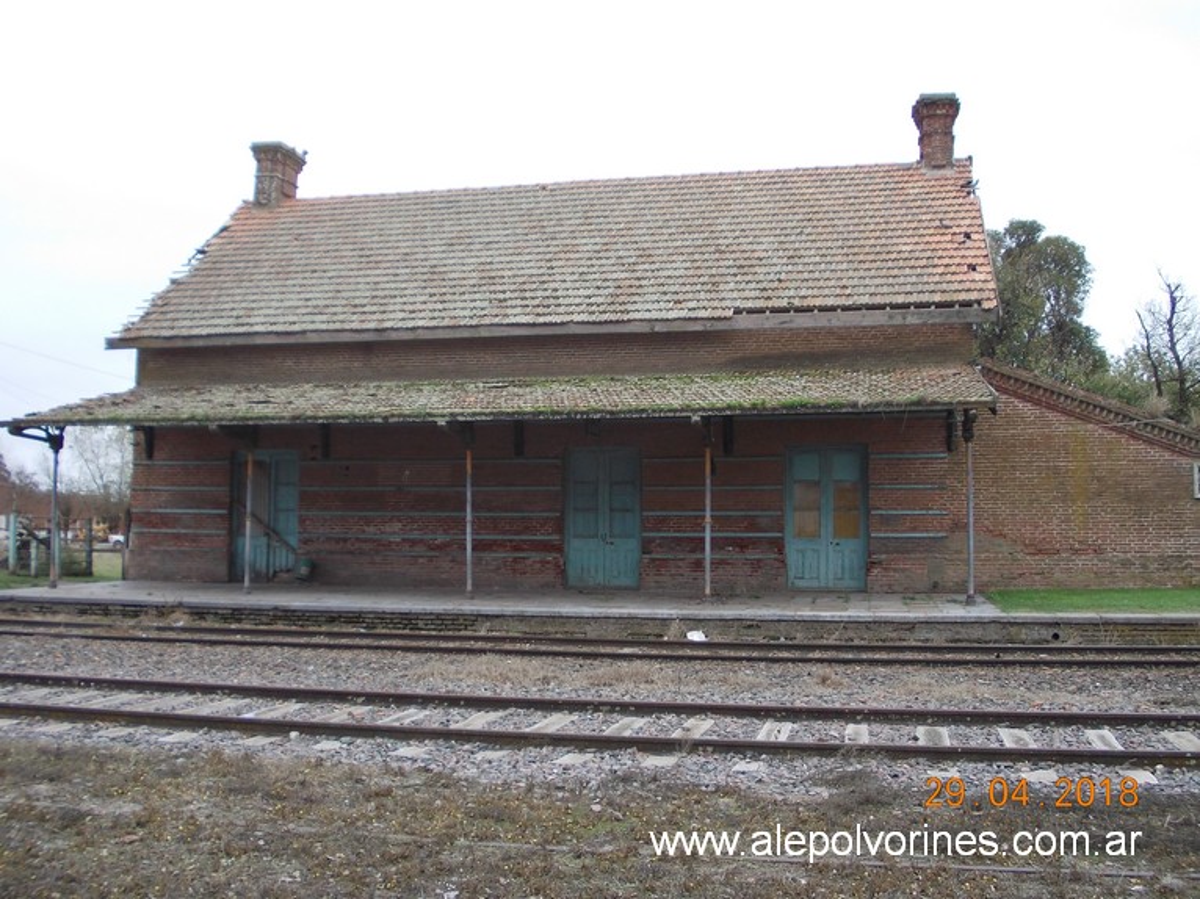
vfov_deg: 37.7
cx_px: 600
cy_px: 450
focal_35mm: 38
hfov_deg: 49.0
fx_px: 1317
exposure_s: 1/400
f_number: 3.1
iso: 80
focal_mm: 5.3
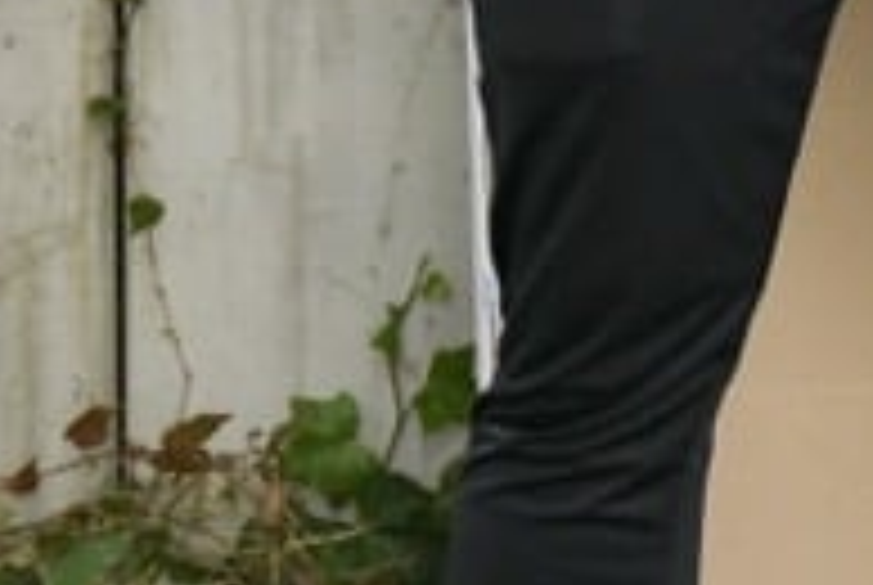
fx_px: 7675
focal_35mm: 316
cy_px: -1307
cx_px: 1292
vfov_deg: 4.2
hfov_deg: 6.4
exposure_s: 1/800
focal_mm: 48
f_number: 4
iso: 2000
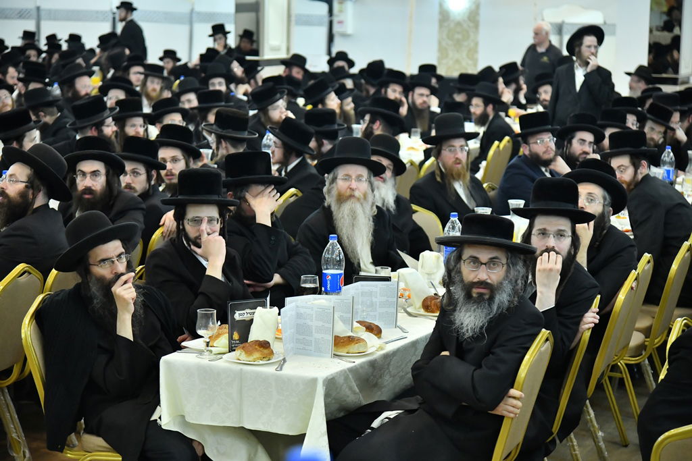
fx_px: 1634
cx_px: 346
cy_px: 230
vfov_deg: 16.1
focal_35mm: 85
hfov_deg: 23.9
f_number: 4.5
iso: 4000
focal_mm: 85
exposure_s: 1/320
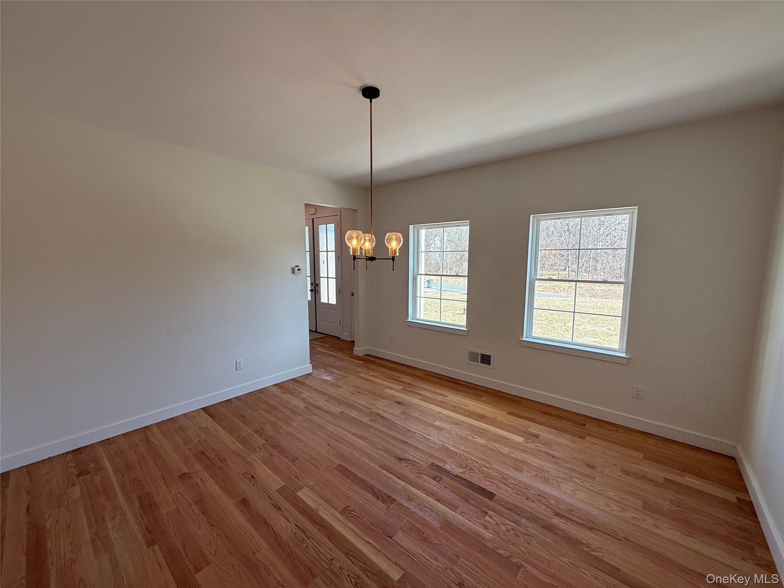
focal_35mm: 14
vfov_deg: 85.7
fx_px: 317
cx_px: 392
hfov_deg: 102.1
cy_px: 294
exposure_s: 1/184
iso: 64
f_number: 2.2
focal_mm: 2.22
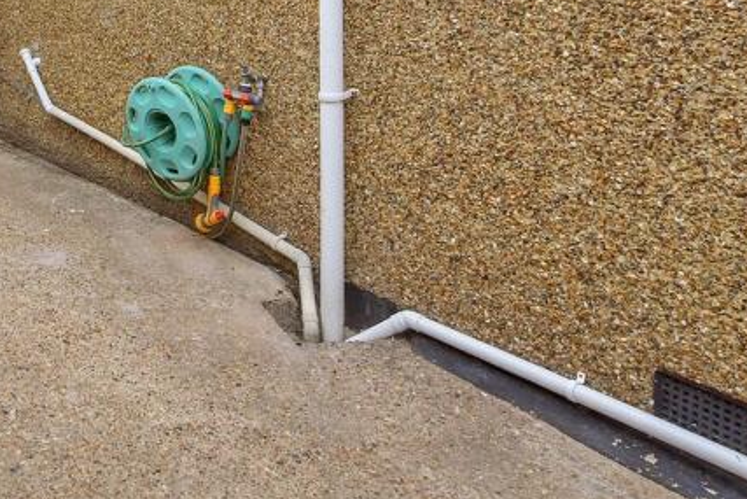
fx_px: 747
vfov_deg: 32.6
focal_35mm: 36
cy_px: -46
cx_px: -17
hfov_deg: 44.3
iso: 160
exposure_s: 1/60
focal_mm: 10
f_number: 8
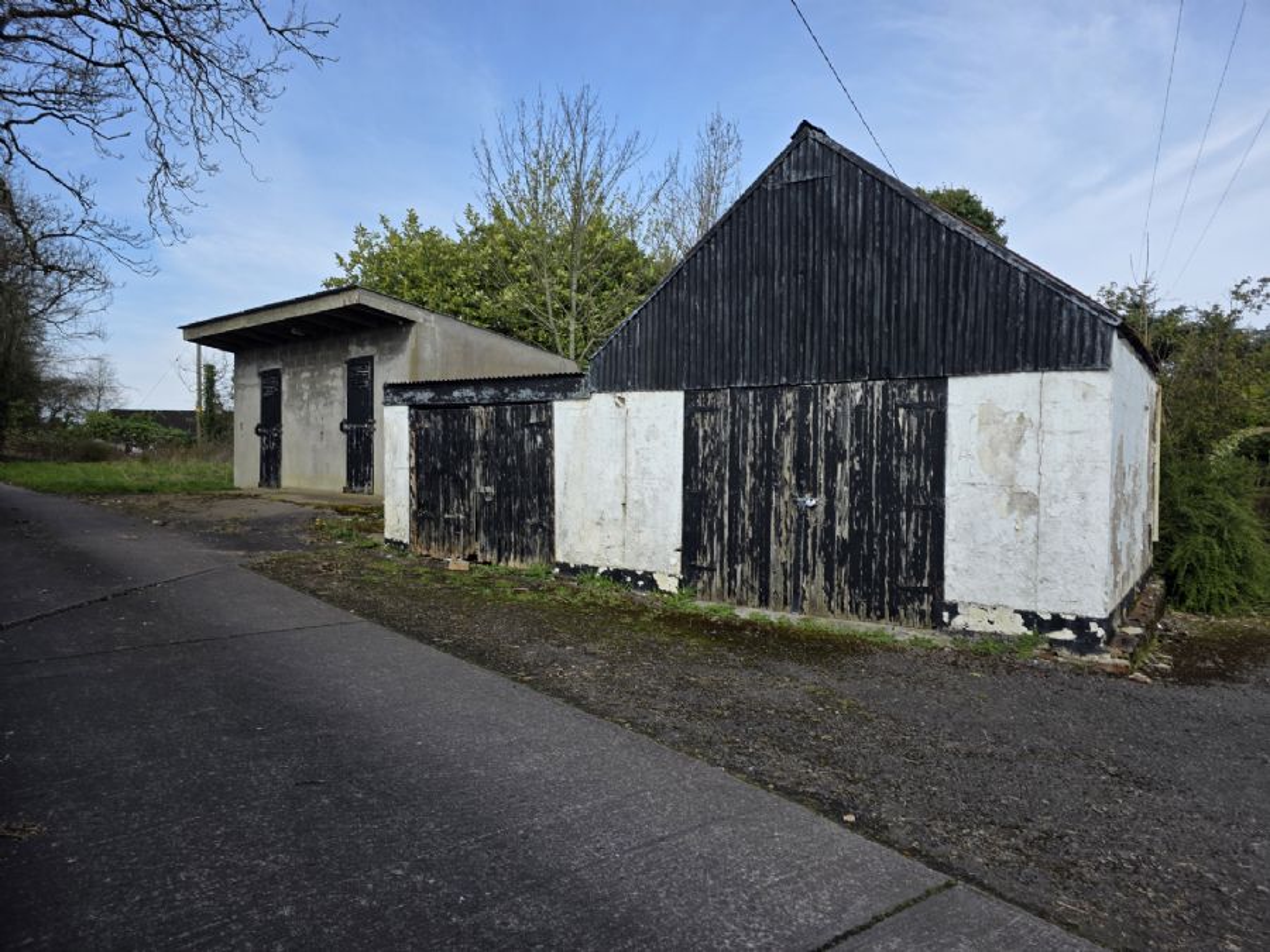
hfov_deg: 73.9
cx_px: 635
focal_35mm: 23
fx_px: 844
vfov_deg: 58.9
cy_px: 476
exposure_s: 1/3067
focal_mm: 6.3
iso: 80
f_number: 1.7
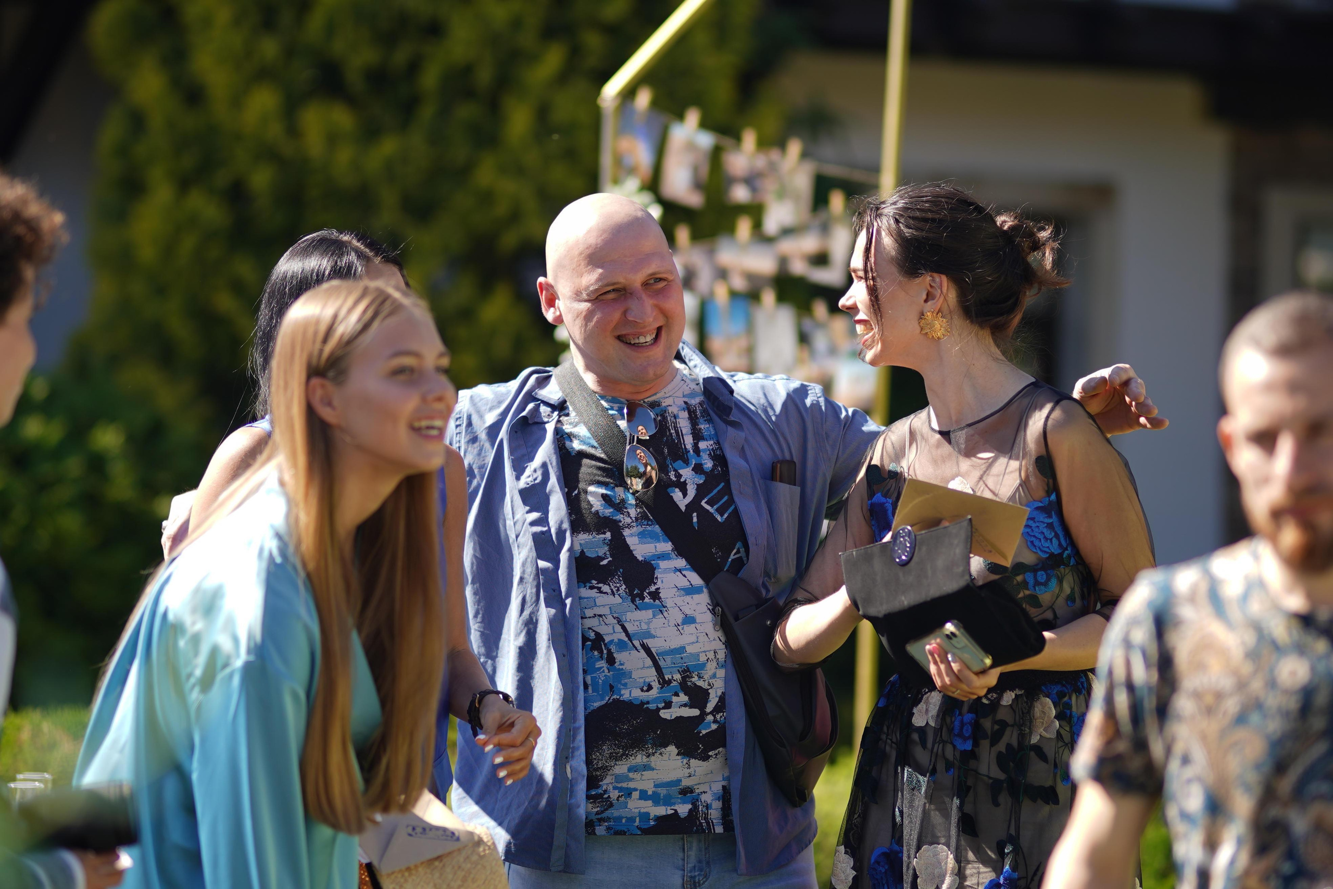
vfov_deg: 10.8
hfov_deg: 16.1
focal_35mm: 127
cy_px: 444
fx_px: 4702
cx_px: 666
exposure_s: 1/1250
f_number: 1.4
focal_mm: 85
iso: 50
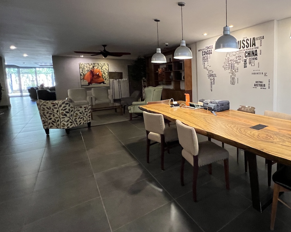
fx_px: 164
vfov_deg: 70.3
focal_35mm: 19
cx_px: 212
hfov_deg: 78.2
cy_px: 95
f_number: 1.8
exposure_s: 1/40
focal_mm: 1.57
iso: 640
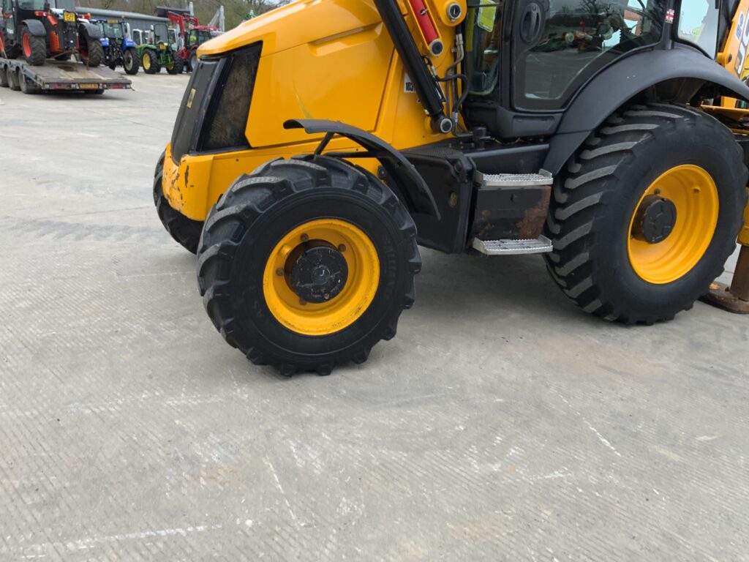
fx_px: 627
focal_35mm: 29
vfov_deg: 48.2
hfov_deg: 61.7
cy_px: 281
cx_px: 374
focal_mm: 3
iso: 20
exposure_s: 1/122
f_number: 1.8
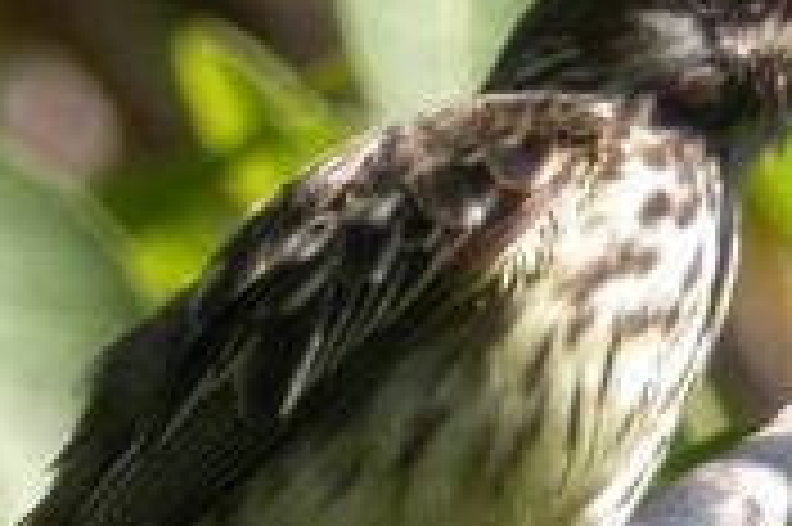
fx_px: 8572
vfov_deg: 3.5
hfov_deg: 5.3
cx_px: 490
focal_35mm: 390
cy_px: 557
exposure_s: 1/125
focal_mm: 21.3
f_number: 4
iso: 100
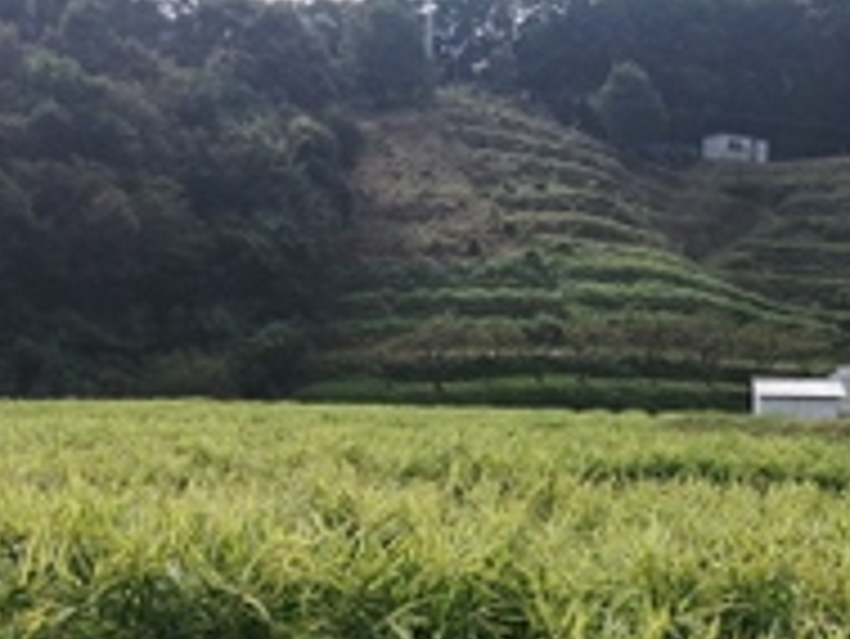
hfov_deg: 29.0
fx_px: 1622
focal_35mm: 66
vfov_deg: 21.4
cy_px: 662
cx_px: 616
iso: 50
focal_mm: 3.64
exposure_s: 1/1155
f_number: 1.8
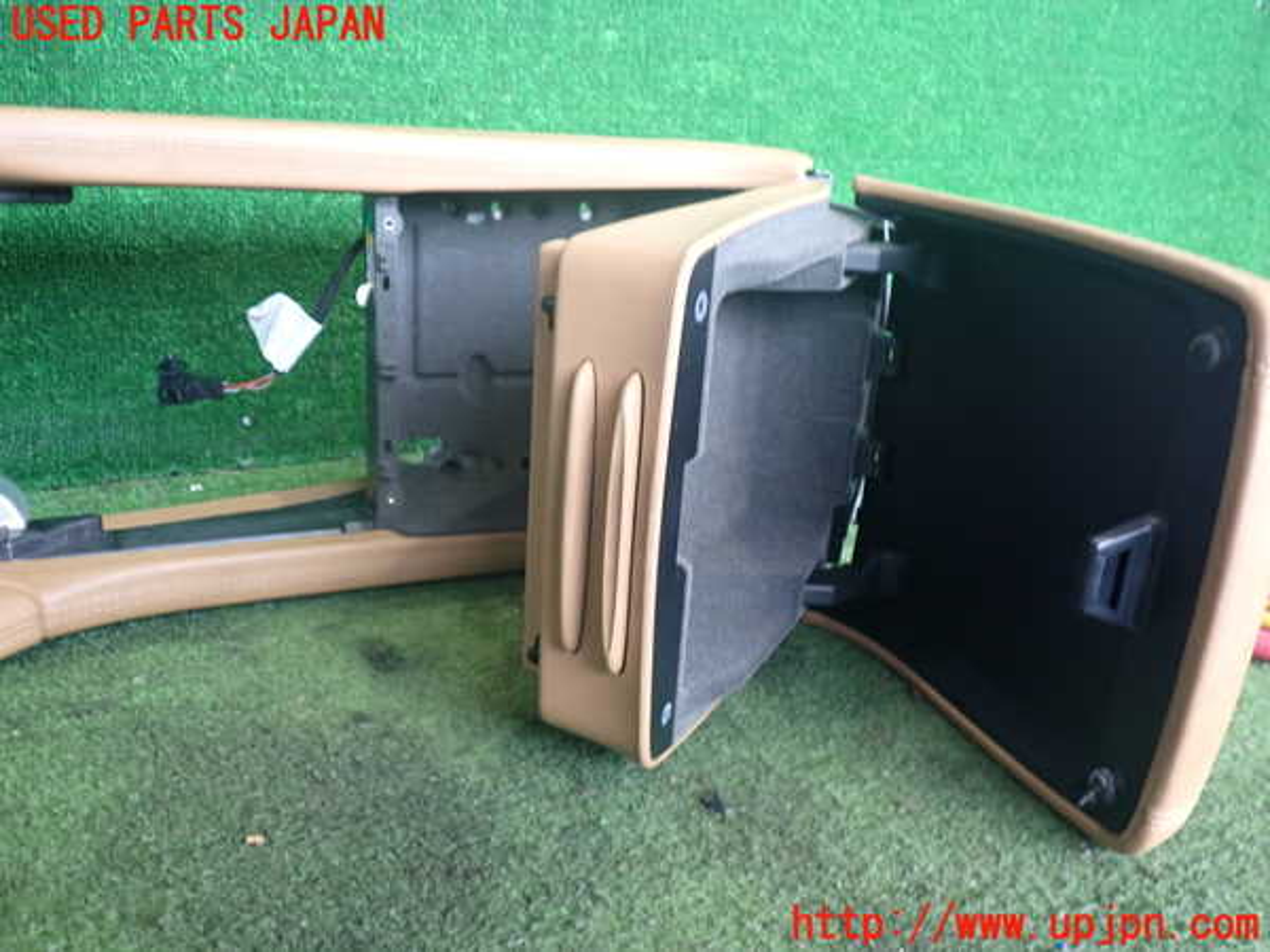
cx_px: 635
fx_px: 1101
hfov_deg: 60.0
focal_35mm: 30
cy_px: 476
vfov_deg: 46.8
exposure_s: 1/30
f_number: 2.3
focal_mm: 5.4
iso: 250
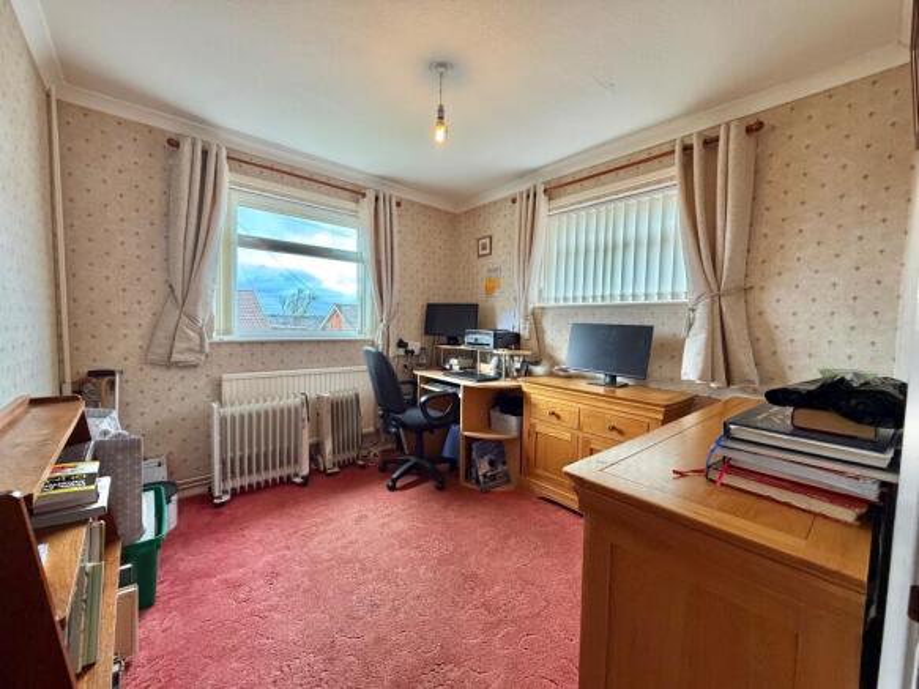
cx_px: 460
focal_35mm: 14
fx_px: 372
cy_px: 344
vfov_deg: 85.7
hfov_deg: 102.1
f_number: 2.2
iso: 320
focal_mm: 2.22
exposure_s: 1/121
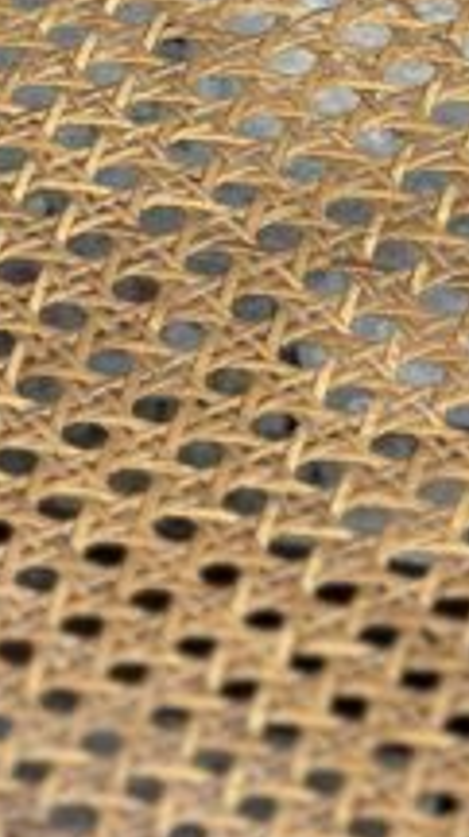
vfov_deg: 8.1
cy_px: -1031
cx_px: 198
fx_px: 5500
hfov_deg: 4.9
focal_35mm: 248
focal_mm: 6.86
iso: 160
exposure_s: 1/50
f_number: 1.78
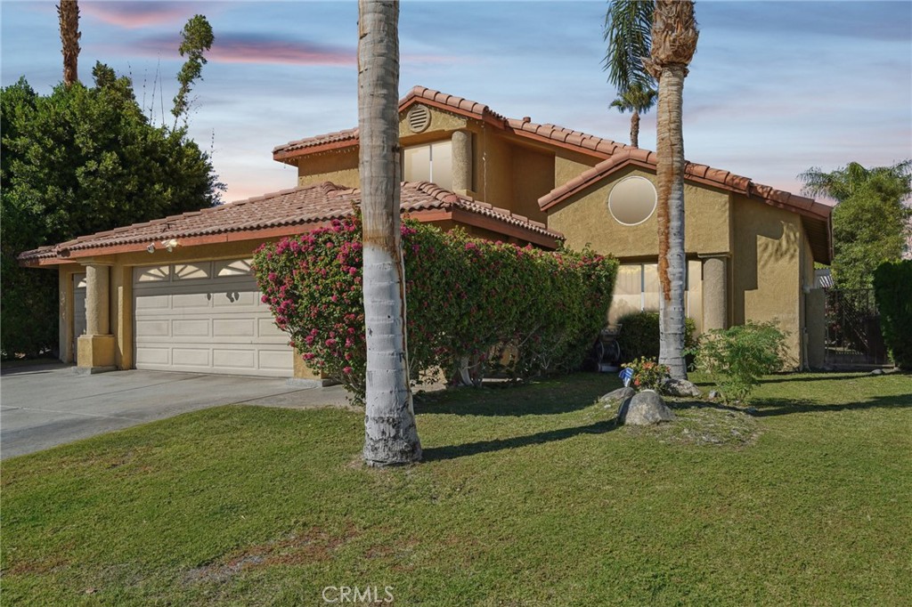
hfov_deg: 73.8
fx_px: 608
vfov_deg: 53.1
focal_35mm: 24
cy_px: 304
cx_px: 456
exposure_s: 1/320
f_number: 8
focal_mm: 24
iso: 100
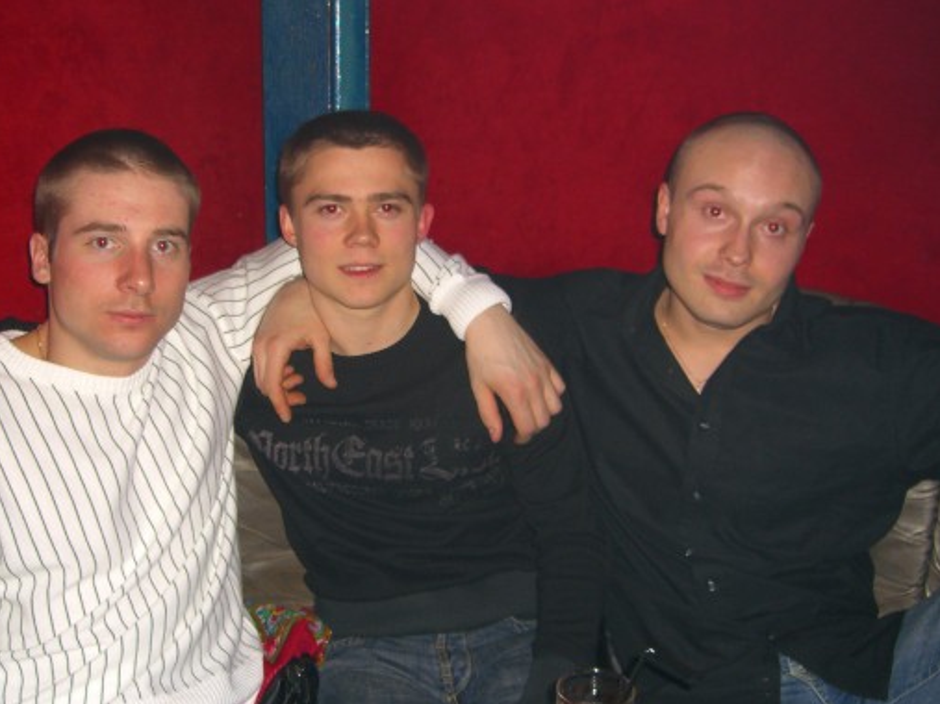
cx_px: 417
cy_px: 354
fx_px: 1222
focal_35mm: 45
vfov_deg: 32.2
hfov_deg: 42.0
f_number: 2.8
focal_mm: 7.9
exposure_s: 1/60
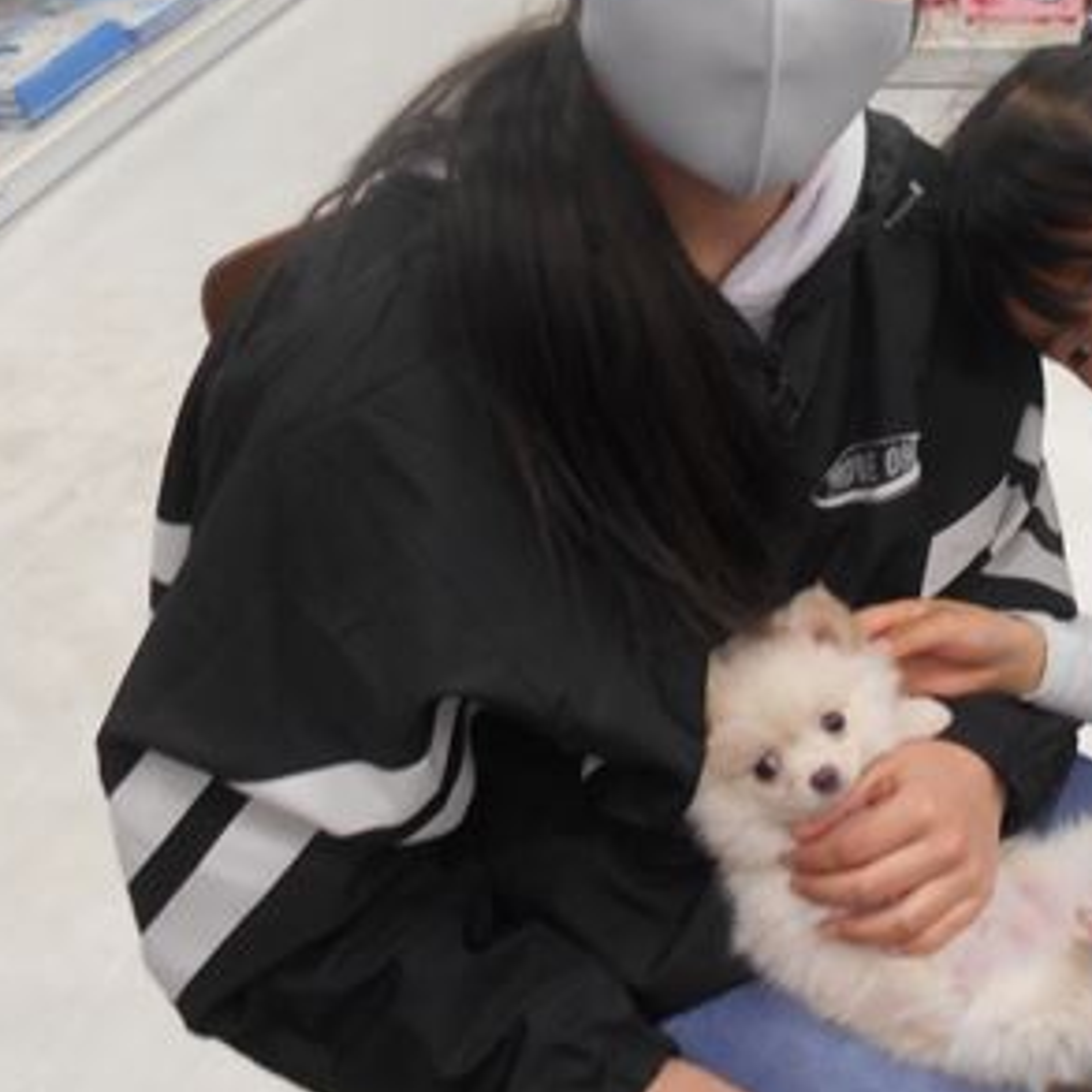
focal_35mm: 47
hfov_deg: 33.8
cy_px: 362
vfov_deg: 35.7
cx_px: 1014
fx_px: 1677
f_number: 3.2
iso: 180
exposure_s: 1/30
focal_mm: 4.6
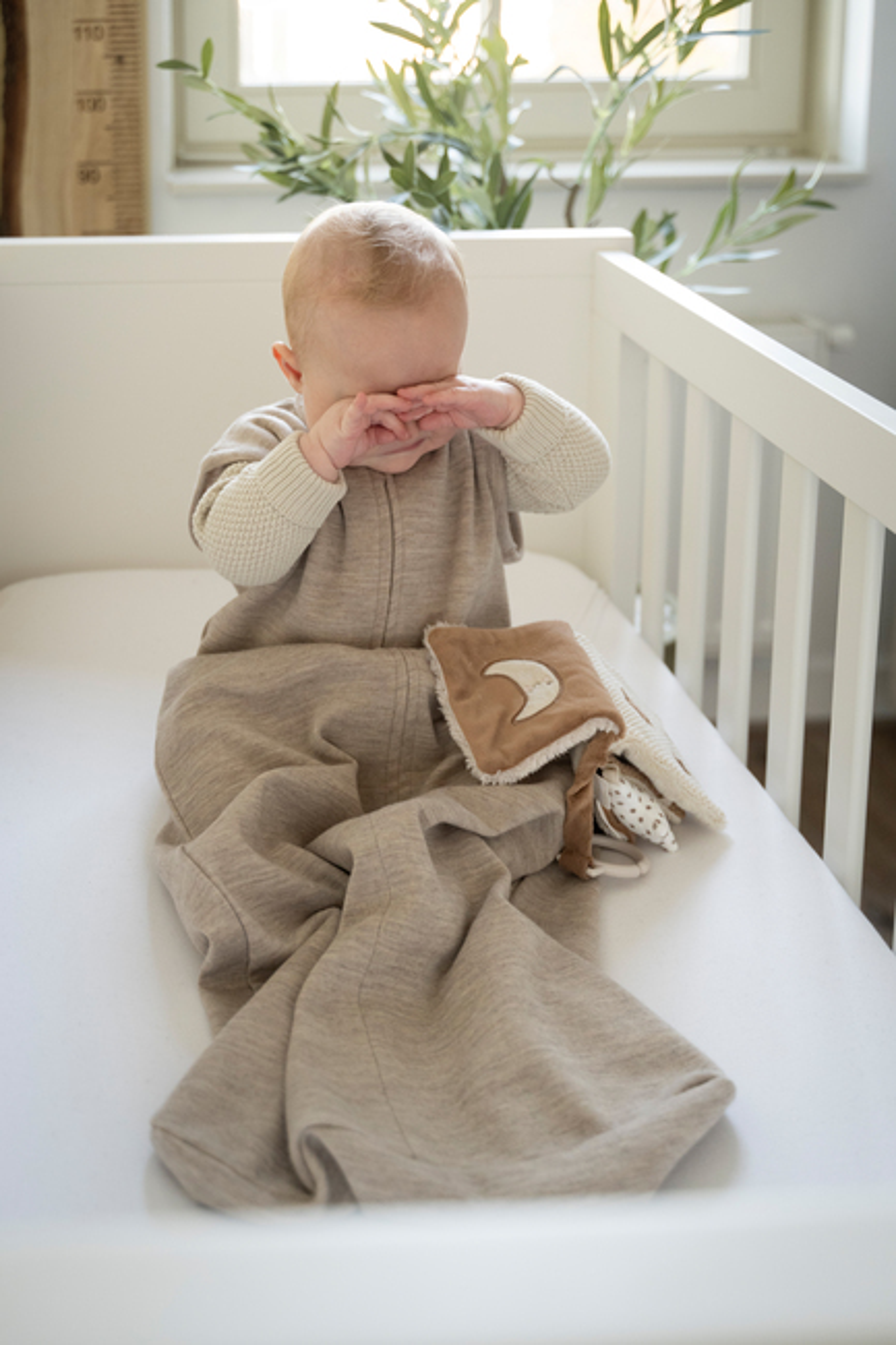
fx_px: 1494
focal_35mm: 40
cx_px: 448
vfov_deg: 48.5
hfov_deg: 33.4
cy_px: 672
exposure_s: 1/160
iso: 800
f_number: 2.8
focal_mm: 40
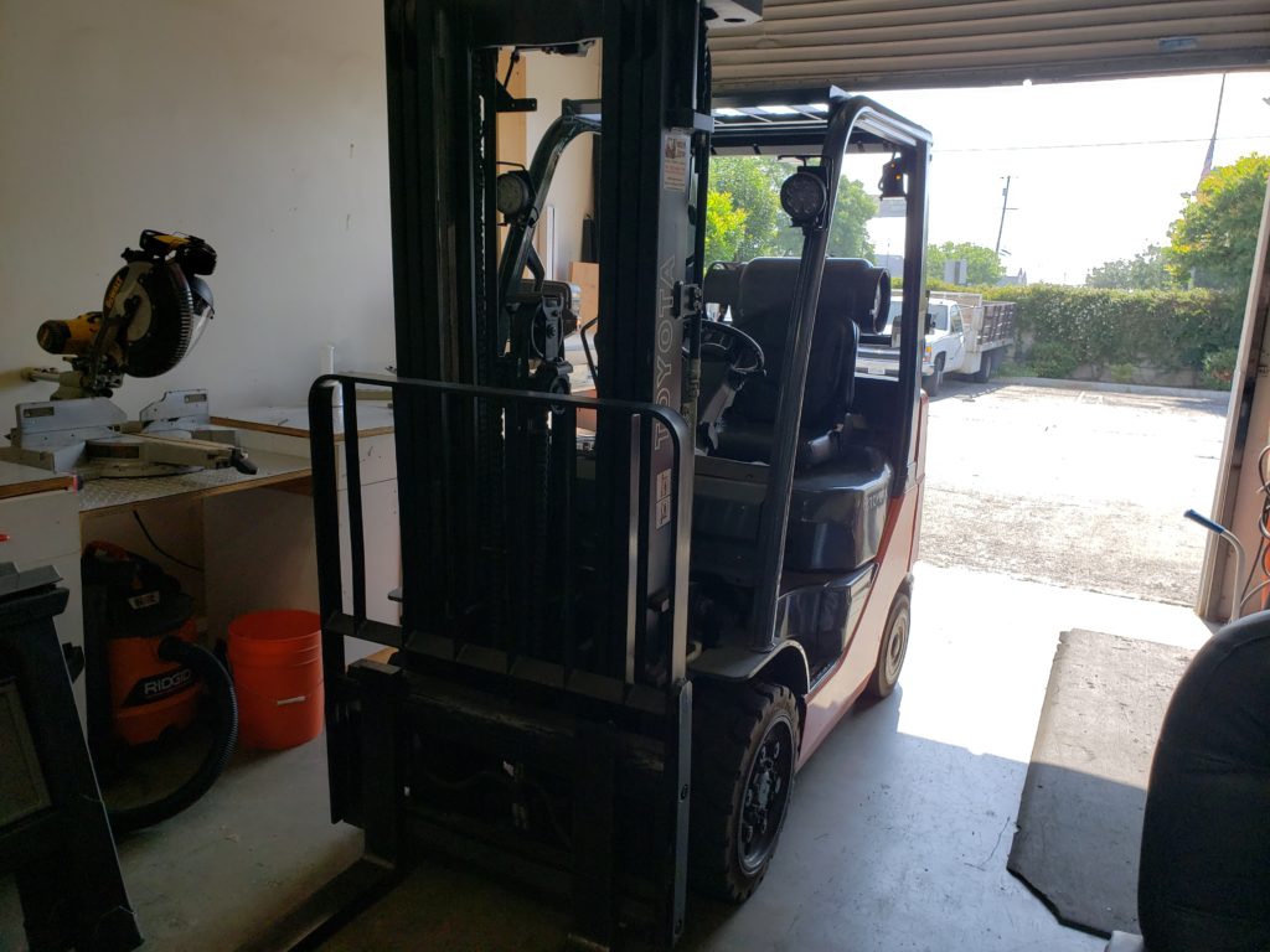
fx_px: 954
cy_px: 476
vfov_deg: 53.1
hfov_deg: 67.3
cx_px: 635
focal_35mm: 26
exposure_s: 1/348
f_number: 2.4
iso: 50
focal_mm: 4.3
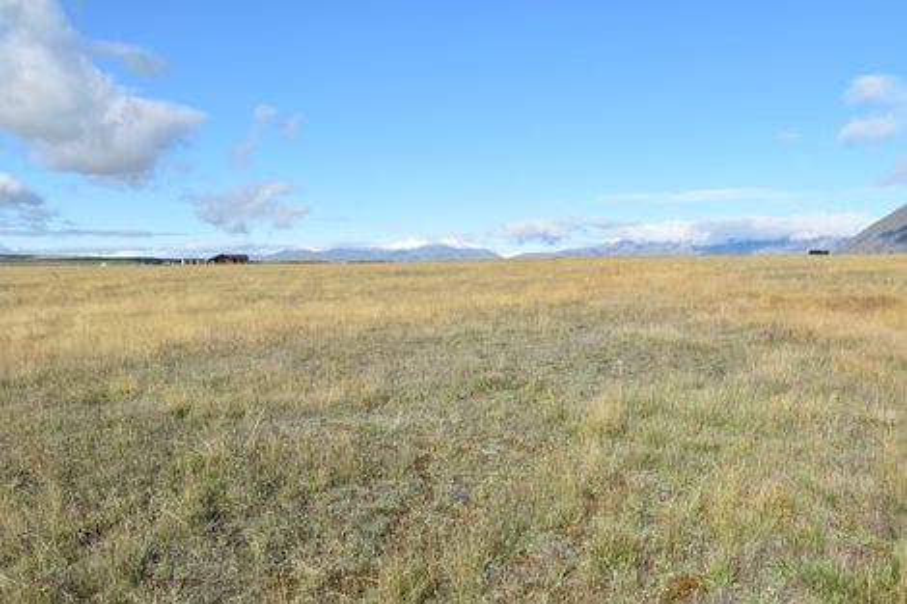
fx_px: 831
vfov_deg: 39.9
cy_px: 302
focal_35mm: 33
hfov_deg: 57.2
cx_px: 454
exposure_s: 1/400
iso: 200
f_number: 10
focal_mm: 22
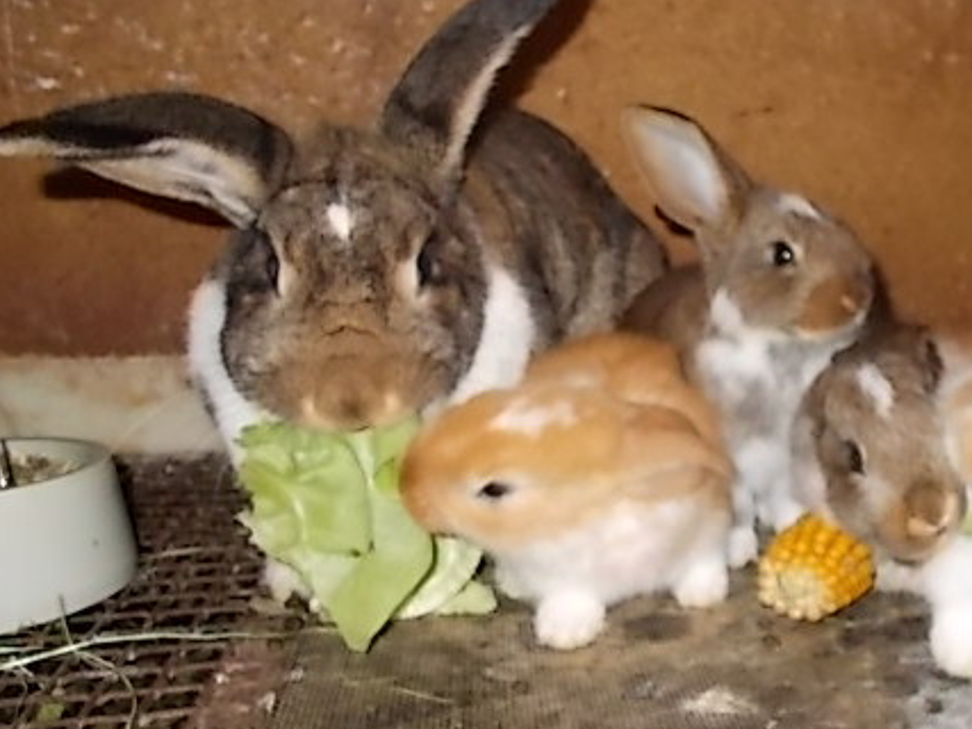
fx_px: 1095
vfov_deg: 36.8
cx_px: 722
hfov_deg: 46.3
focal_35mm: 39
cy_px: 362
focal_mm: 4.6
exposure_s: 1/25
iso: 200
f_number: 3.2
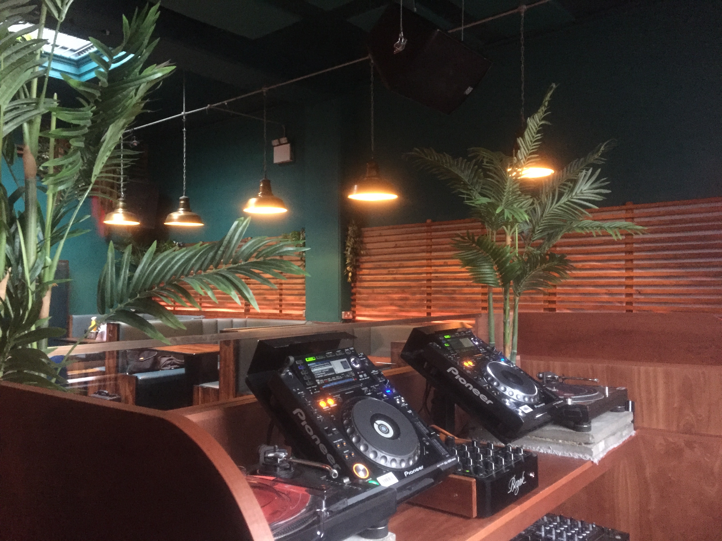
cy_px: 270
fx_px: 605
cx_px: 361
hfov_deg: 61.7
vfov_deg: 48.2
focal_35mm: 29
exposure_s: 1/17
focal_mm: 4.15
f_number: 2.2
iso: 400
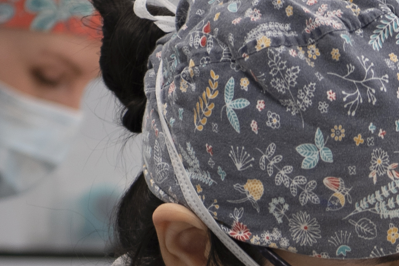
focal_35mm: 405
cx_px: 694
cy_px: 583
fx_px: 4490
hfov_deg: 5.0
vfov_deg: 3.4
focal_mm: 70
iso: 280
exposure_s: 1/60
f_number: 2.8
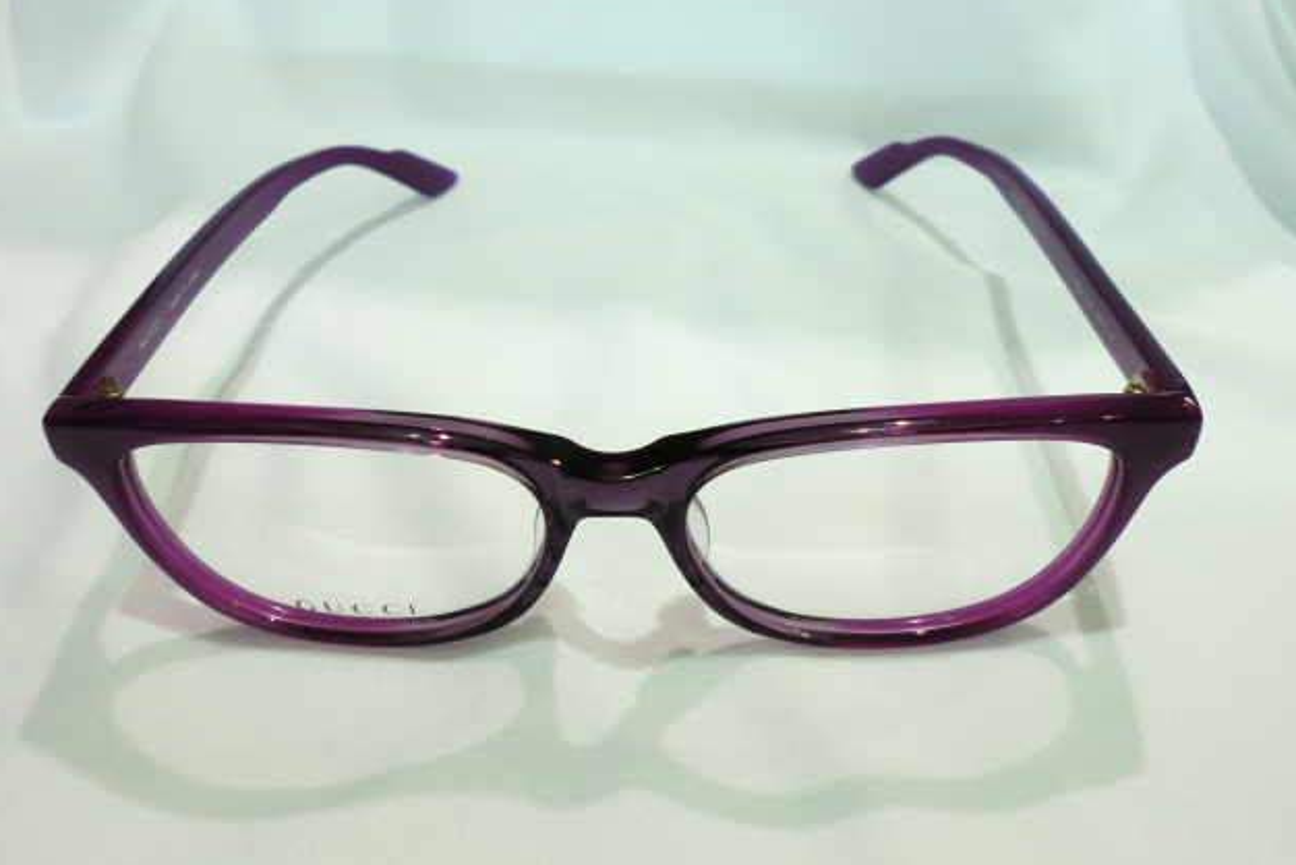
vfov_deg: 38.9
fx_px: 1225
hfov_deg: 55.8
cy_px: 377
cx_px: 652
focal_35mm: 34
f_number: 3.5
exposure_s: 1/60
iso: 100
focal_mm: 5.8
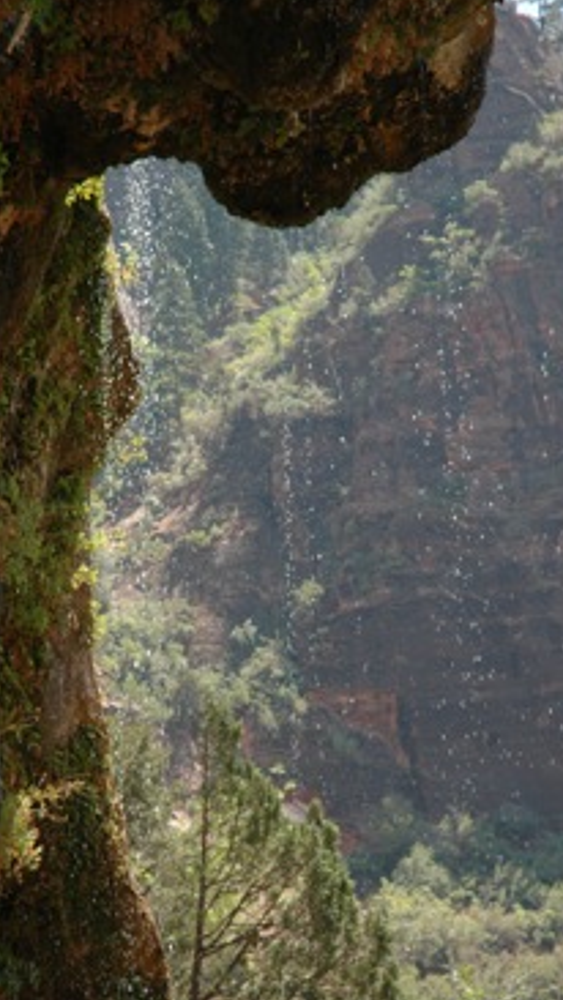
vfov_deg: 14.3
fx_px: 3979
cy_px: 620
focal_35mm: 150
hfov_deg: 8.1
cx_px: 276
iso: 200
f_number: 5
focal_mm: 70
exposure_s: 1/500
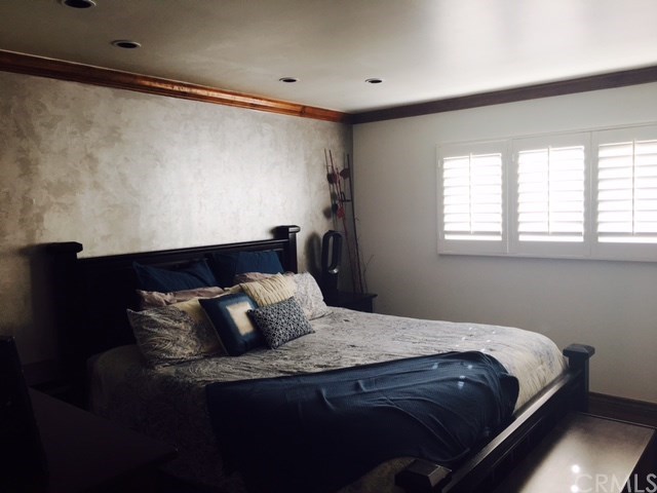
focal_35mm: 29
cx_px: 328
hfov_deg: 61.7
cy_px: 246
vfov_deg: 48.2
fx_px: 550
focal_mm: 4.15
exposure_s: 1/60
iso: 32
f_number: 2.2
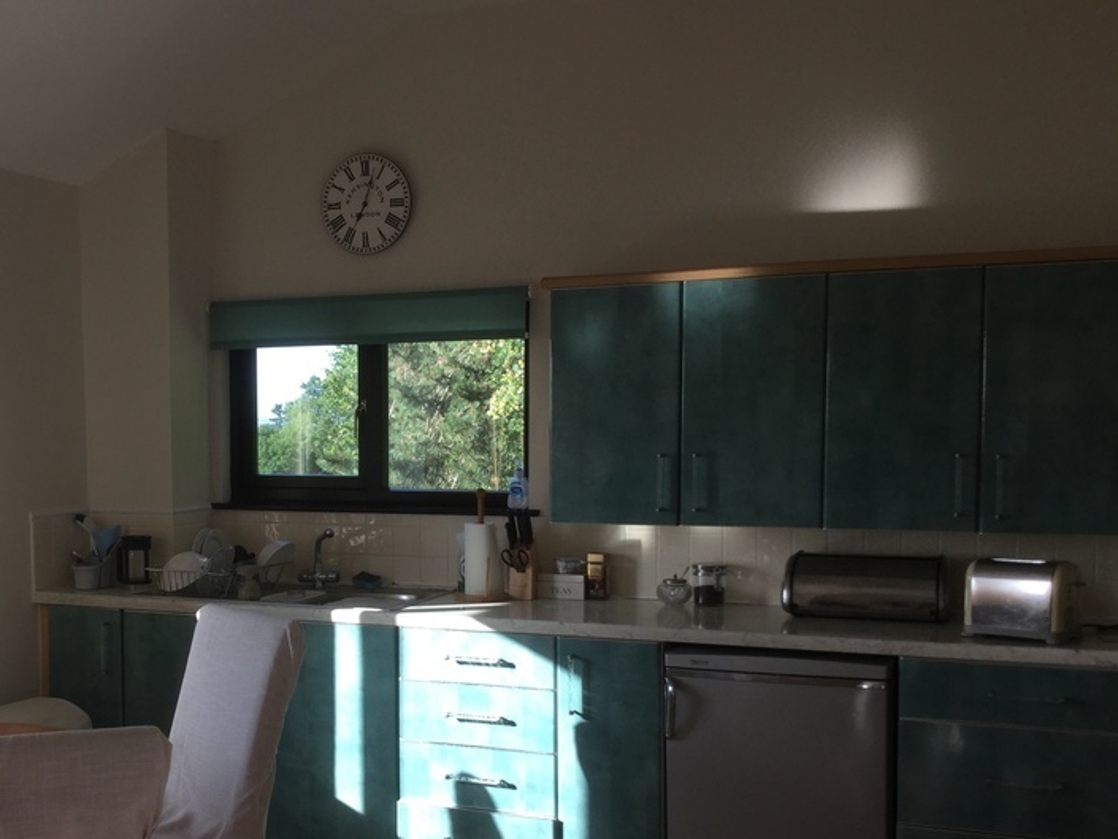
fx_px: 1454
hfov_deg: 41.3
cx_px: 331
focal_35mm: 45
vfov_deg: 32.0
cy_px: 530
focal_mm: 3.3
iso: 25
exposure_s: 1/124
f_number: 2.4
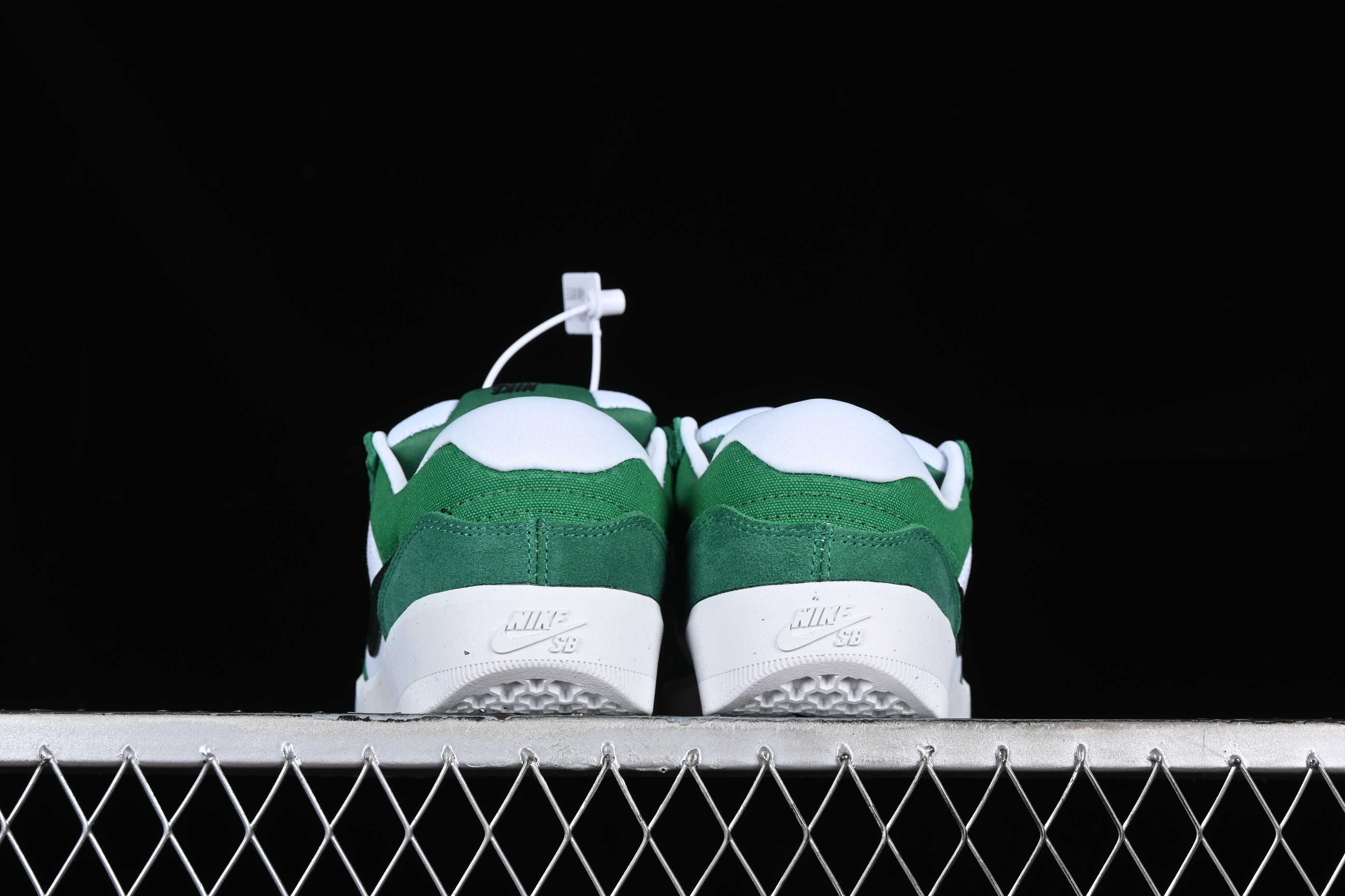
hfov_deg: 27.0
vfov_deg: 18.2
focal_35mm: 75
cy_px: 448
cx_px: 672
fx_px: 2802
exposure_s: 1/80
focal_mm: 50
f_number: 8
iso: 160
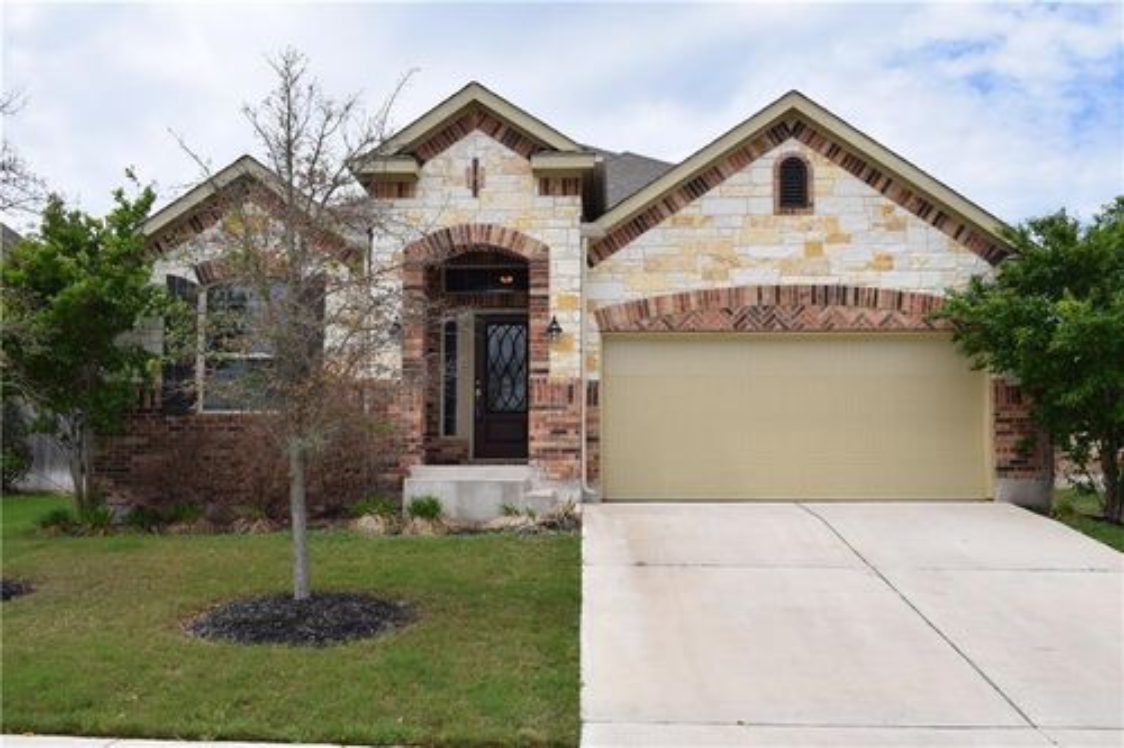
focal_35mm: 36
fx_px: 1124
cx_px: 562
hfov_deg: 53.1
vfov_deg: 36.8
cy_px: 374
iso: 200
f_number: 10
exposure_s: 1/400
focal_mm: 24
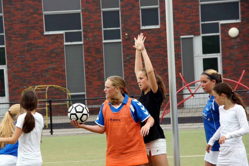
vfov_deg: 8.4
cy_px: 91
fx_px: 1134
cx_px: 120
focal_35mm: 164
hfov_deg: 12.5
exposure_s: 1/500
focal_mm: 100
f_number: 7.1
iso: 400
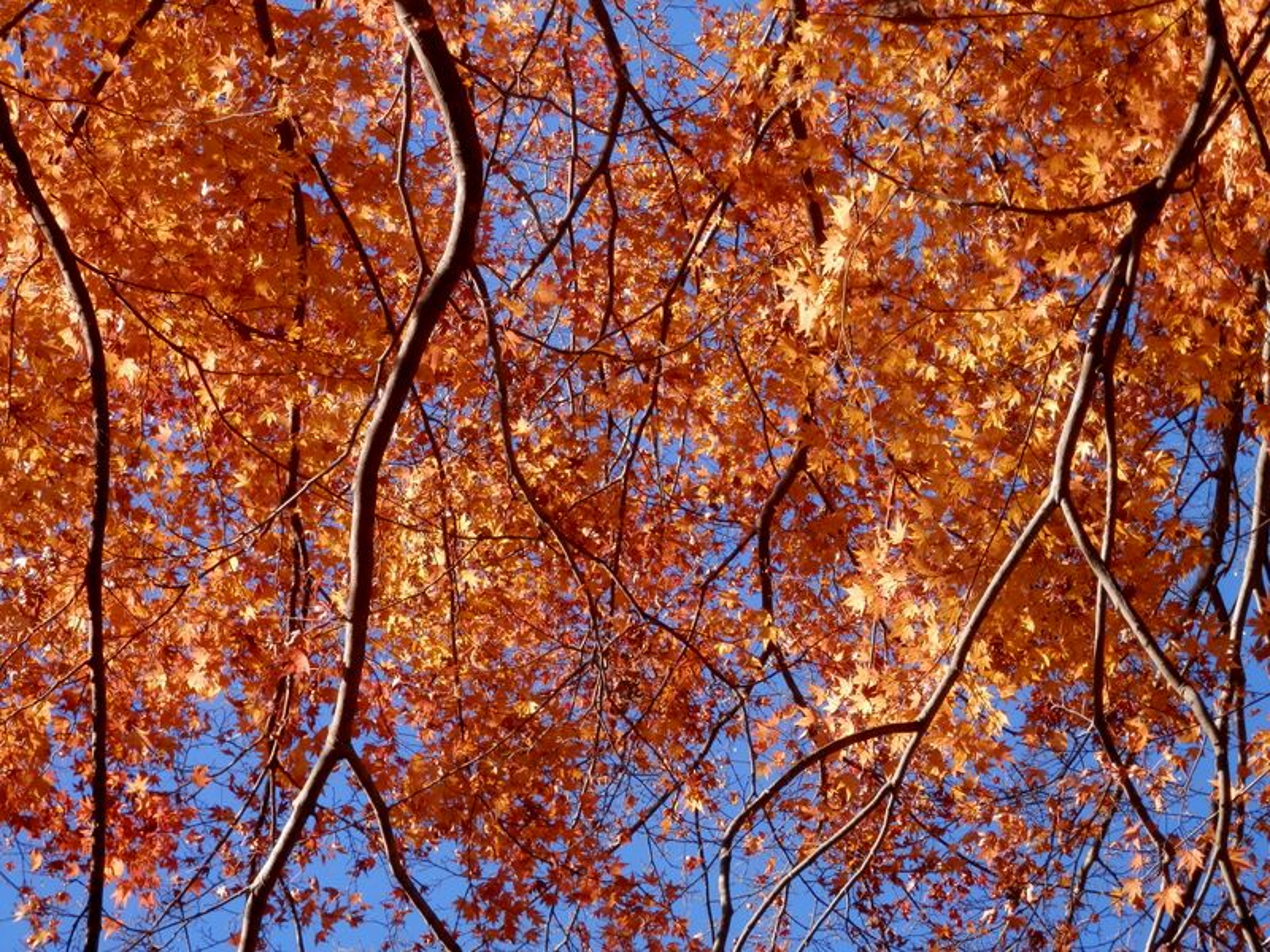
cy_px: 476
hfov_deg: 15.4
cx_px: 635
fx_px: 4696
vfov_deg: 11.6
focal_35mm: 128
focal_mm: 22.9
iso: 80
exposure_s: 1/160
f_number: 5.3
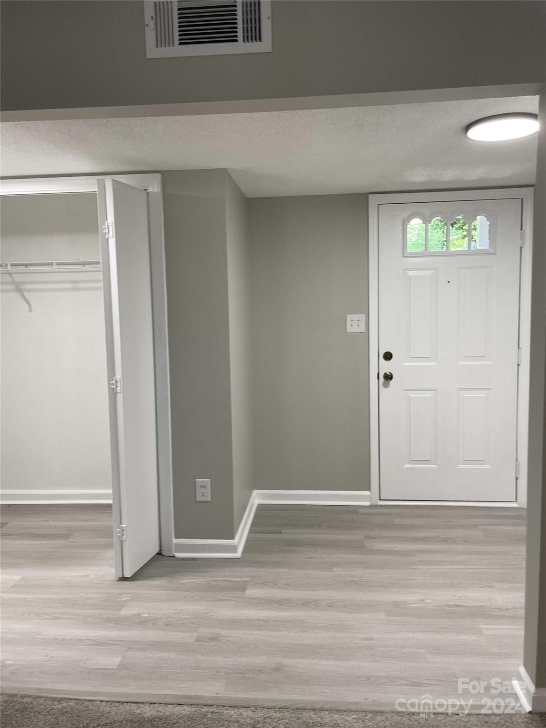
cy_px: 364
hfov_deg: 53.1
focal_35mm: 26
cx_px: 273
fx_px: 547
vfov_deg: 67.3
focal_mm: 4.2
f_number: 1.6
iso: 125
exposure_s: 1/120
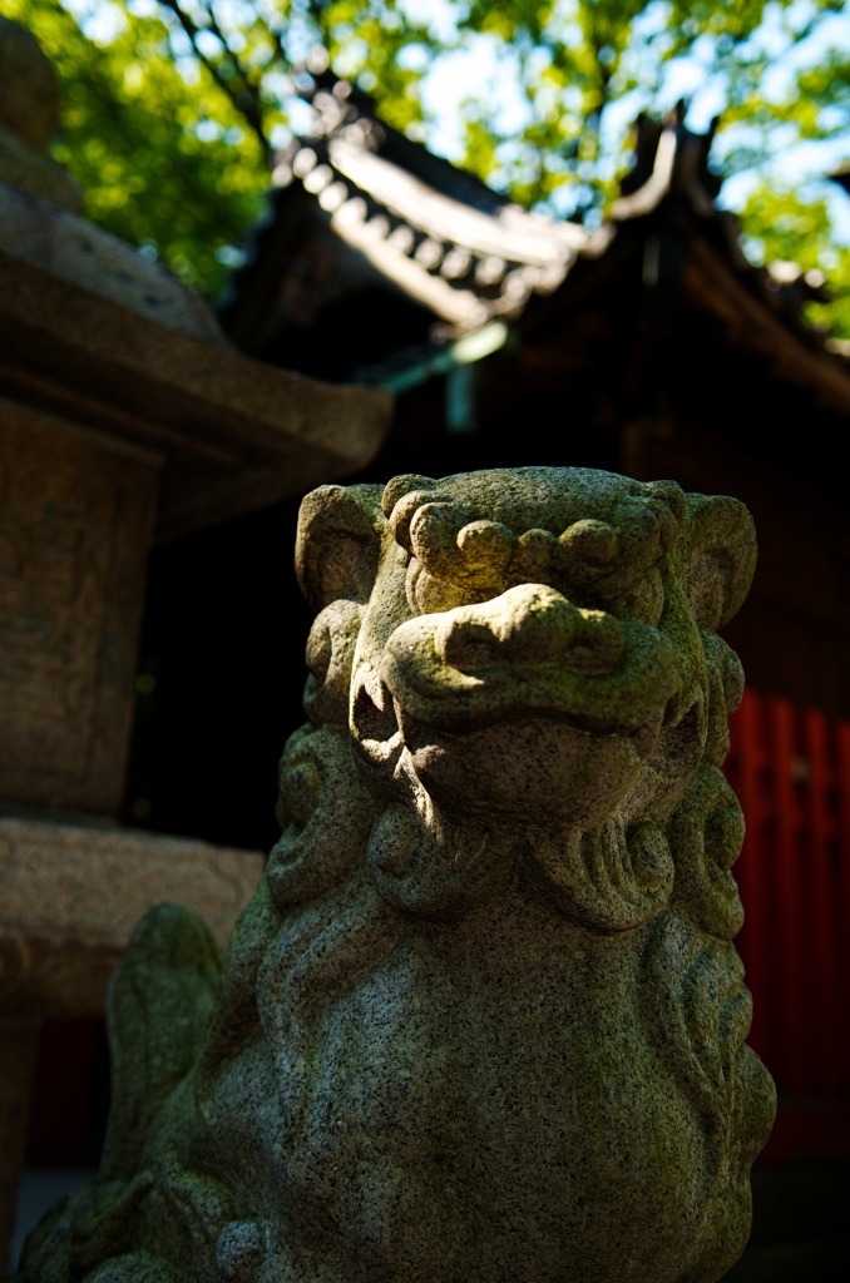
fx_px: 1281
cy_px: 642
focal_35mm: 36
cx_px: 425
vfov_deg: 53.2
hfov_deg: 36.7
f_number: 2.8
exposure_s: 1/320
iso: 100
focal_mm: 24
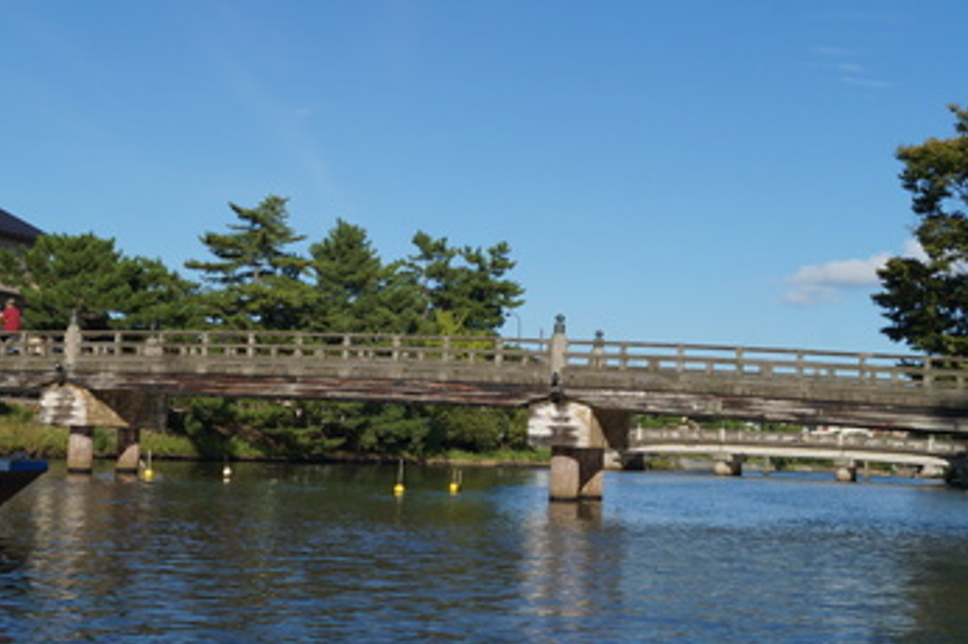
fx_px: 1424
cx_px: 432
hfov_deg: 37.5
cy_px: 402
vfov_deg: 25.4
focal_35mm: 53
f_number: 11
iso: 100
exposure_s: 1/200
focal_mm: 22
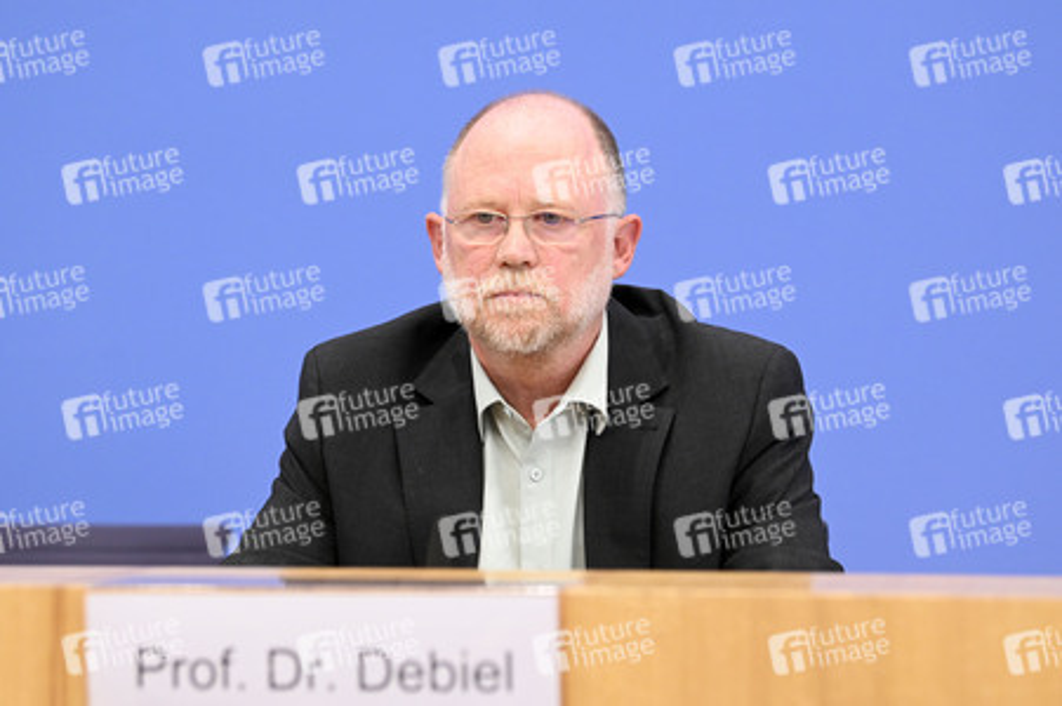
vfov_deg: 16.0
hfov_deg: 23.9
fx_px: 2506
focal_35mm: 85
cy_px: 353
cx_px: 531
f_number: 4.5
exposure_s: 1/640
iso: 4000
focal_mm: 85
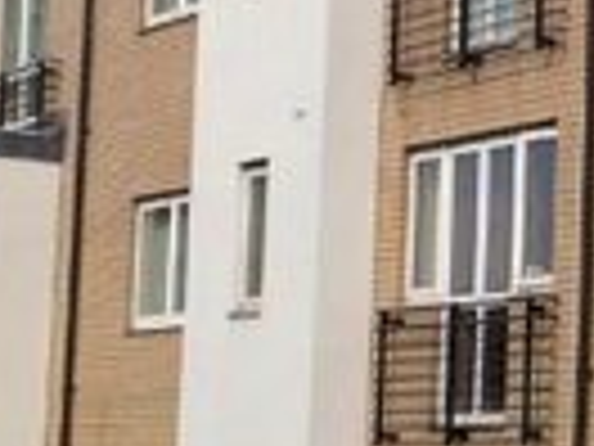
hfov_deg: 10.3
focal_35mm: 185
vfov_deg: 8.0
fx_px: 3175
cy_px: 151
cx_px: 936
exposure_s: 1/2762
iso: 64
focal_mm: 4.28
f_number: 2.4
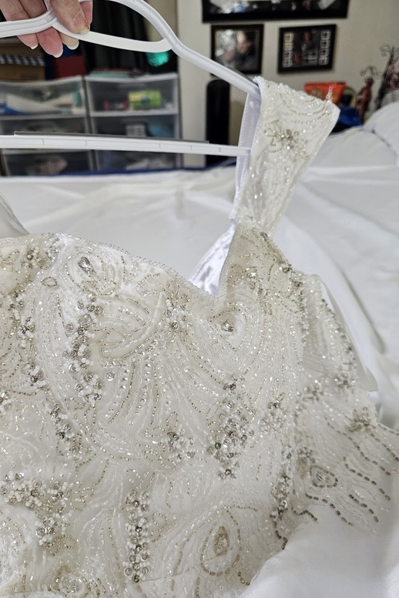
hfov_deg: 53.1
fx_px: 399
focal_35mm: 24
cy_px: 299
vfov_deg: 73.7
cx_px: 191
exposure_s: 1/120
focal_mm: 6.3
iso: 640
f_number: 1.7
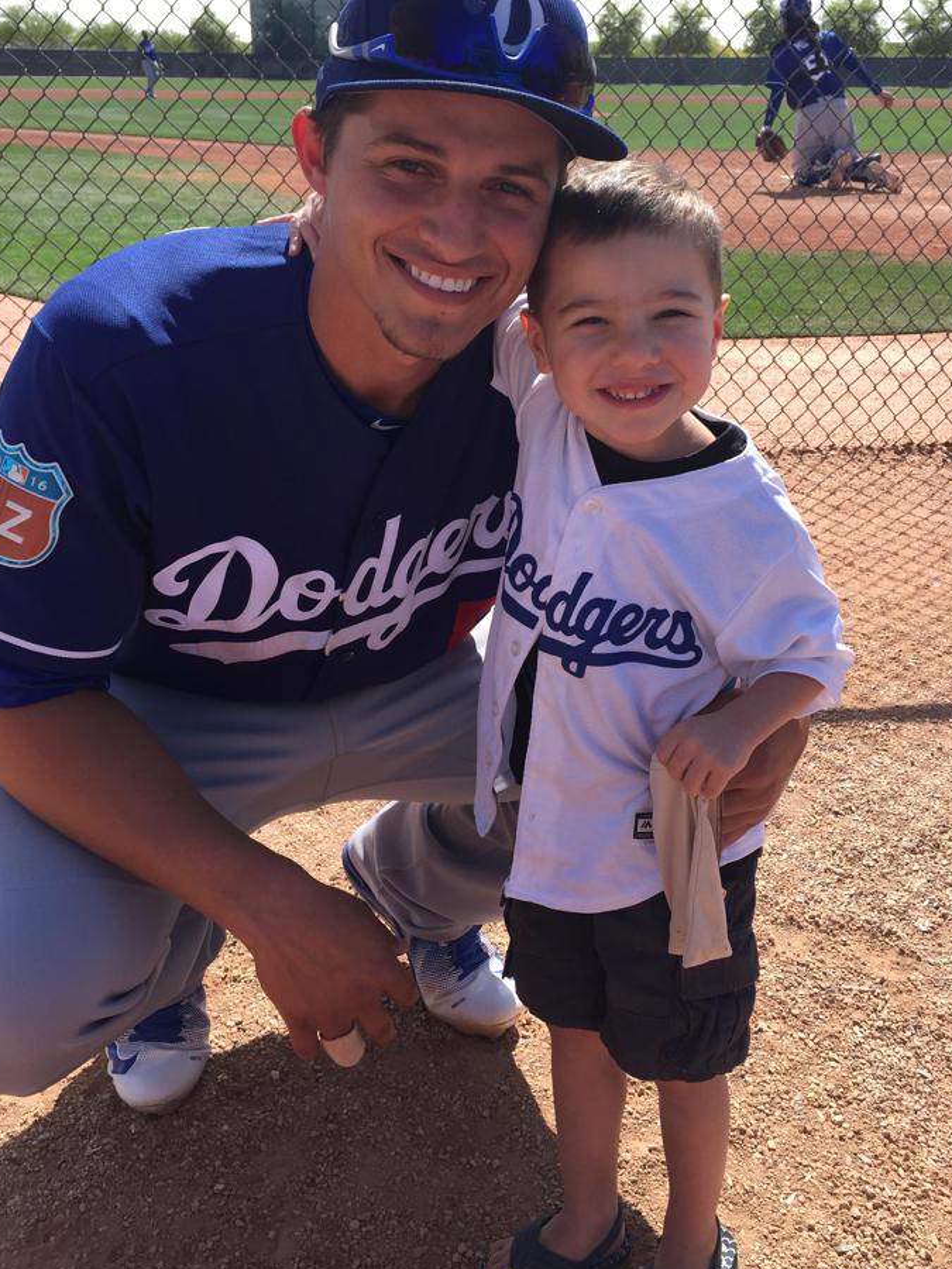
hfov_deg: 42.9
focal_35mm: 33
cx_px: 474
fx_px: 1210
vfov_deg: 55.2
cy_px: 564
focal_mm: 4.15
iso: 32
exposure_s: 1/842
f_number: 2.2
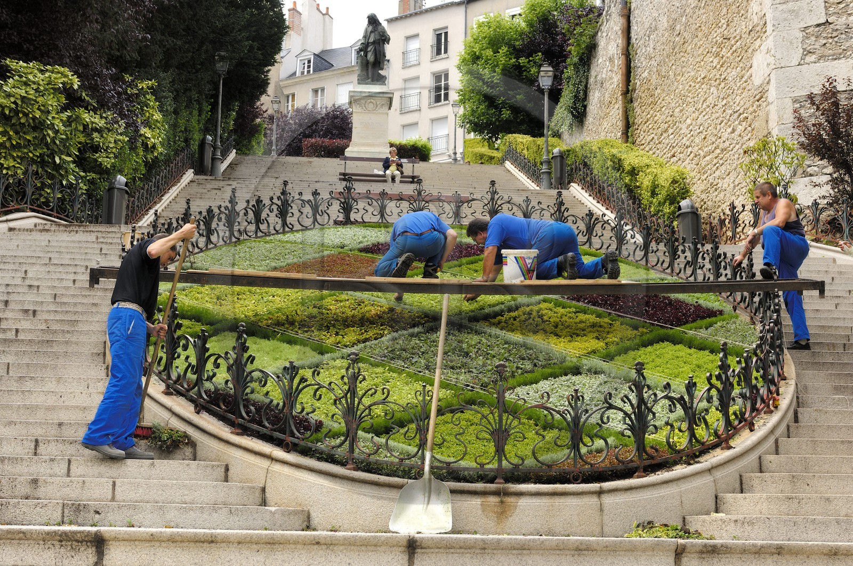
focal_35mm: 57
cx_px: 426
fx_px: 1349
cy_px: 283
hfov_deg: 35.1
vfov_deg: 23.7
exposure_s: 1/160
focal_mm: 38
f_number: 6.3
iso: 100
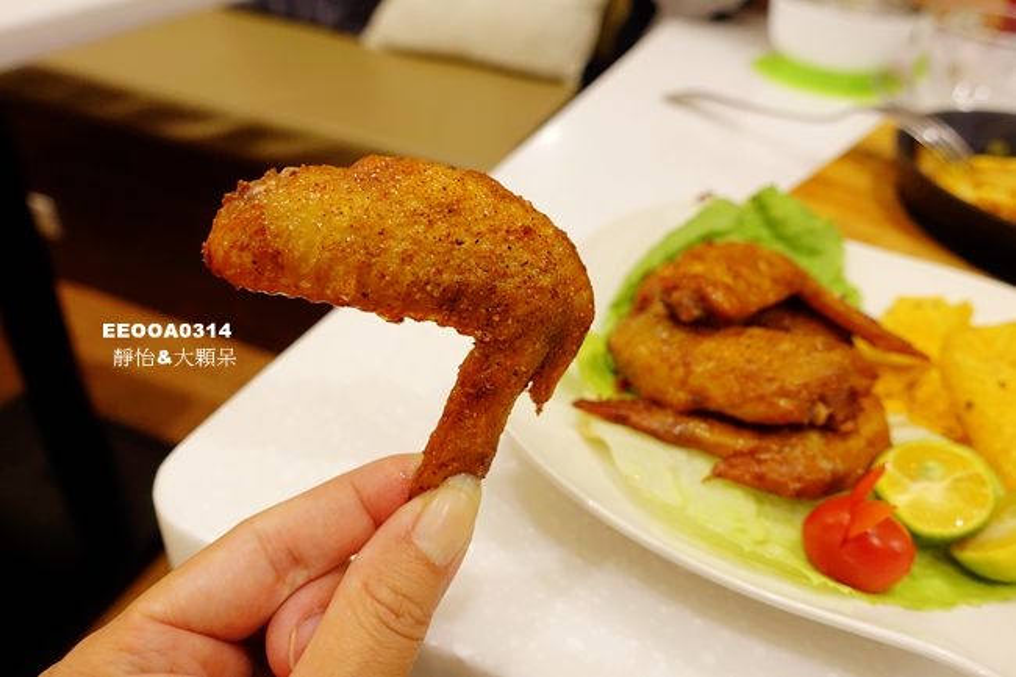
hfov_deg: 65.5
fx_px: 790
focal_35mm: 28
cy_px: 338
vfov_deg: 46.4
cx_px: 508
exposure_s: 1/20
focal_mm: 10.42
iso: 800
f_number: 2.8
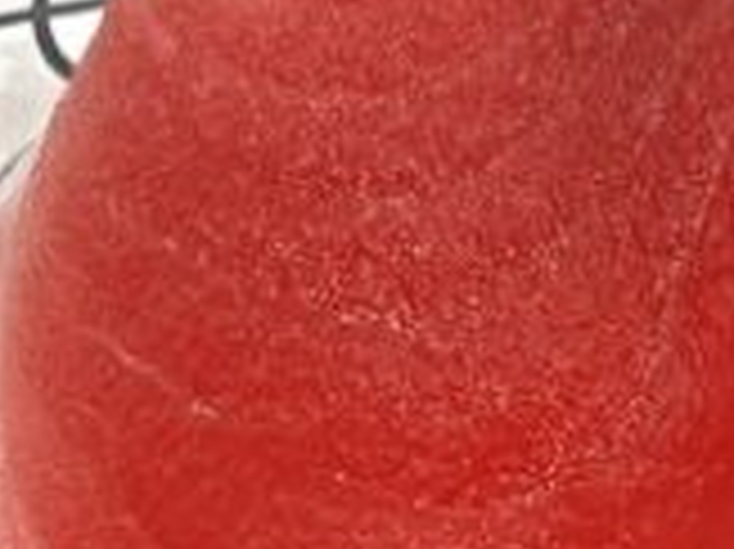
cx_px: 739
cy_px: 873
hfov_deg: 15.1
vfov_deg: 11.0
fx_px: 2712
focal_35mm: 128
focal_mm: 5.1
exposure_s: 1/60
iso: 80
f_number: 1.6
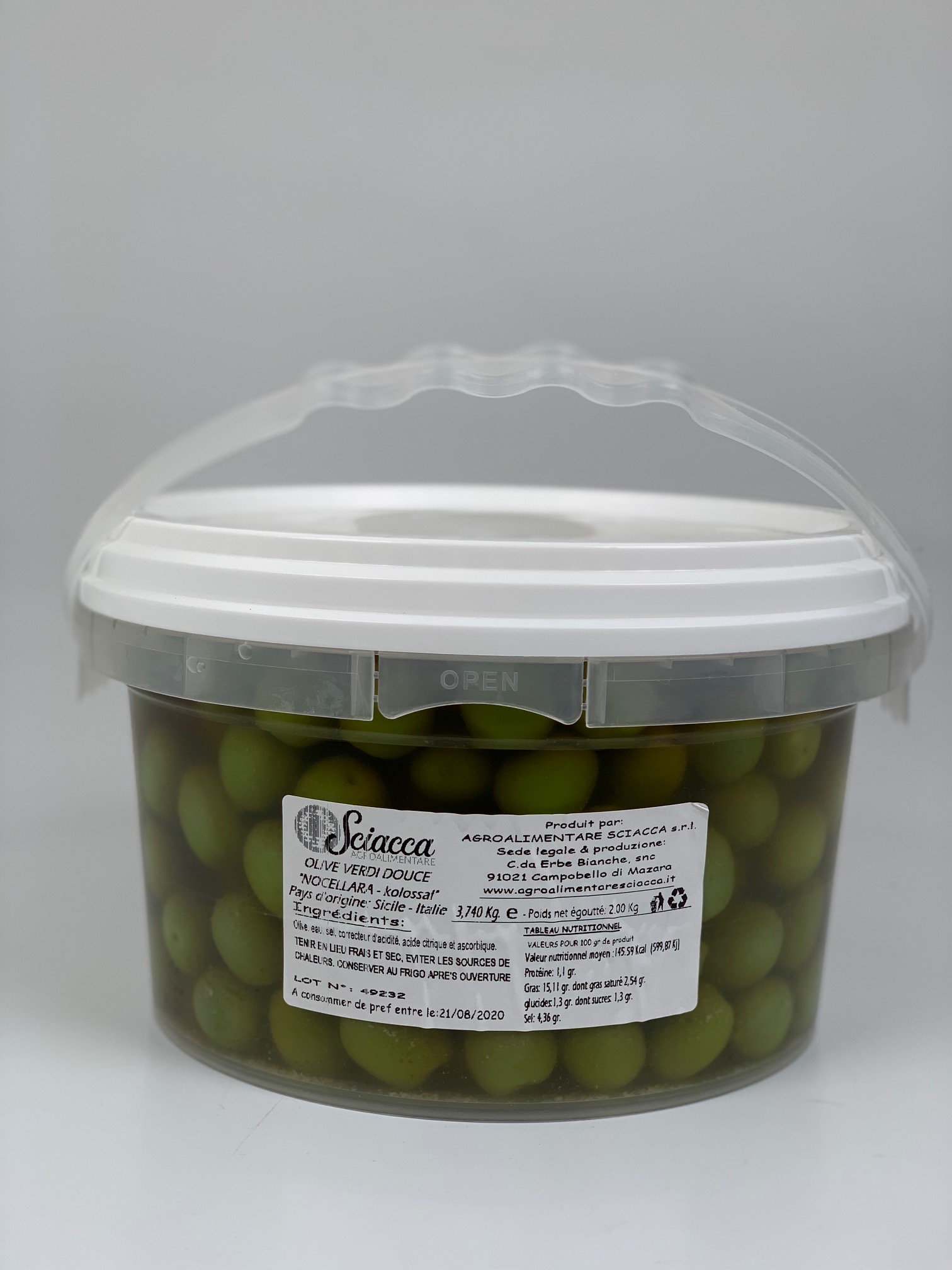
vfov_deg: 36.8
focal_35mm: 52
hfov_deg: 28.0
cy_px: 635
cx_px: 476
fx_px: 1907
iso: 20
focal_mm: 6
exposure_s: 1/122
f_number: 2.4
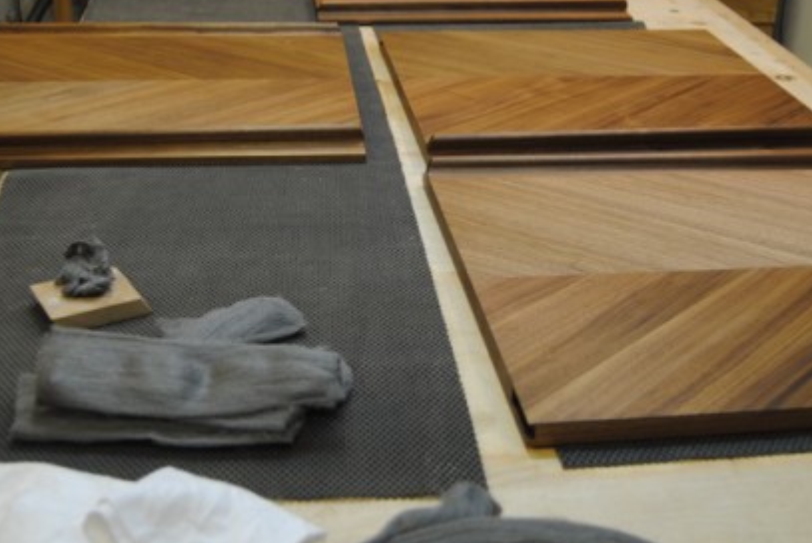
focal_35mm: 51
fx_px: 1145
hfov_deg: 39.0
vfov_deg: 26.6
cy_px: 210
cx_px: 365
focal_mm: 23
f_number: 3.8
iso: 250
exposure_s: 1/30
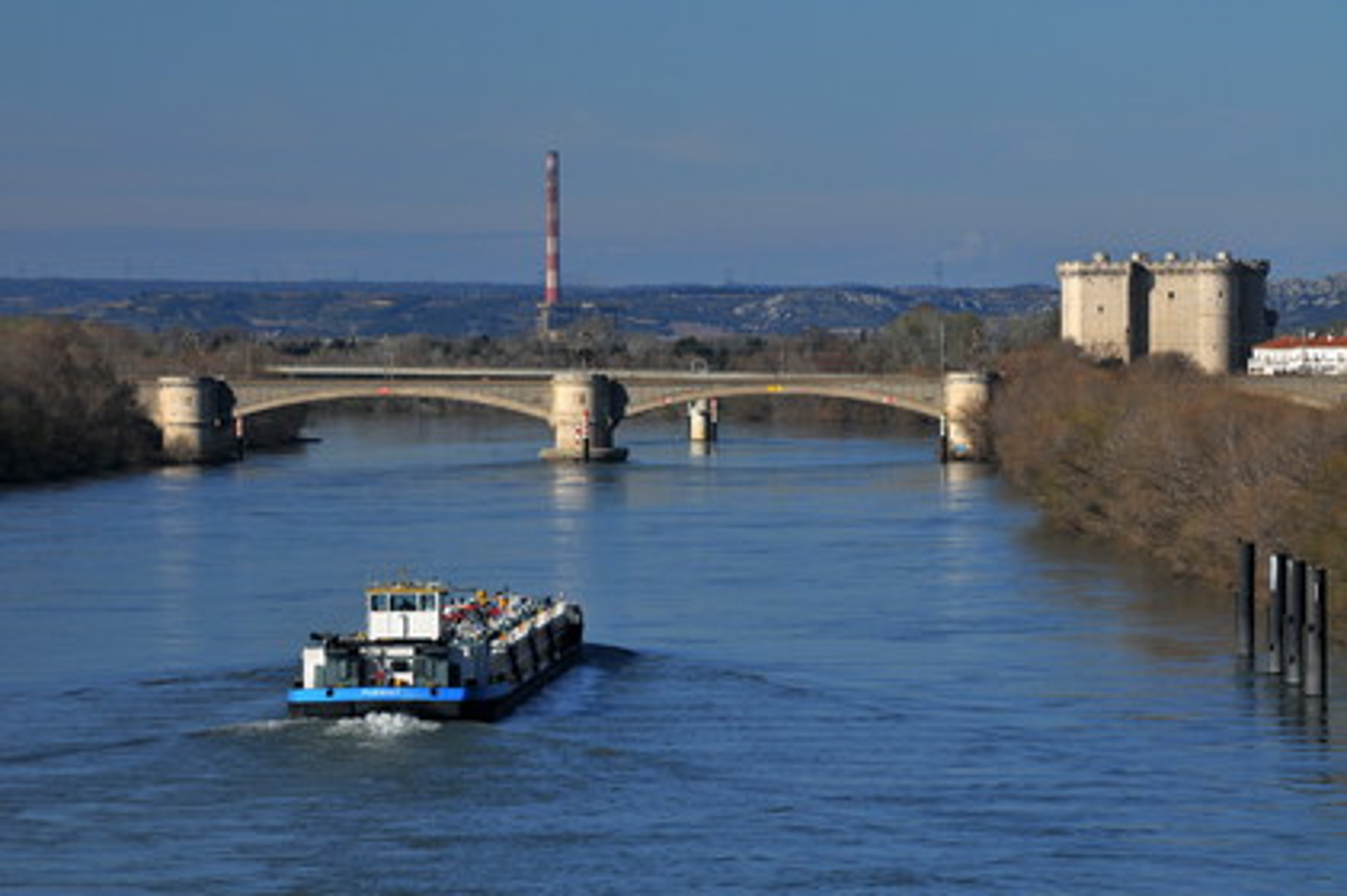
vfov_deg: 5.9
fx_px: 8692
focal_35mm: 232
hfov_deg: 8.9
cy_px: 448
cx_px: 674
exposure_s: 1/500
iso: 200
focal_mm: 155
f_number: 9
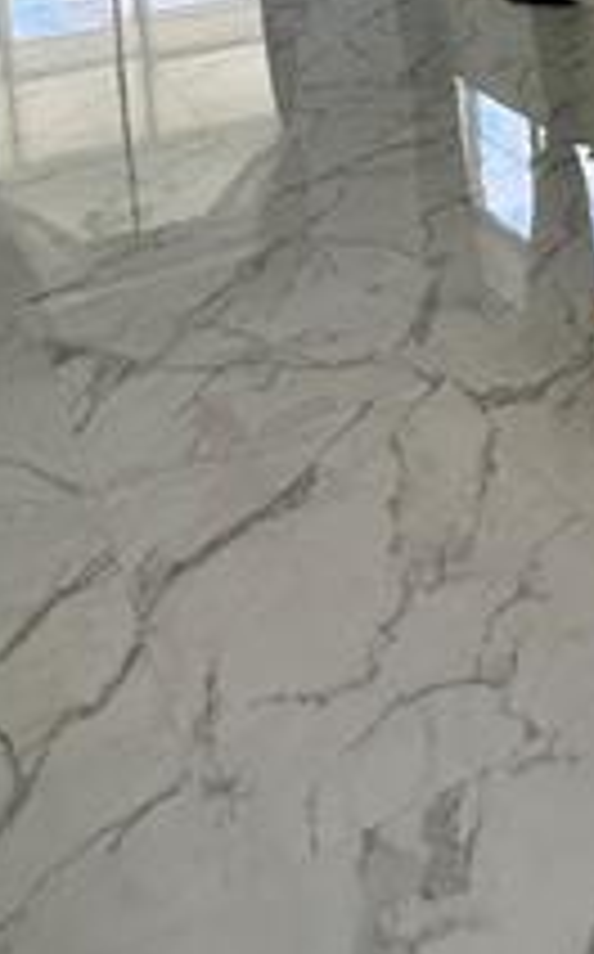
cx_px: 306
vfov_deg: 36.3
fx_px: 1091
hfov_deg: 30.5
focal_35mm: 42
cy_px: -198
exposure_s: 1/134
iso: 40
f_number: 2.2
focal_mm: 2.22
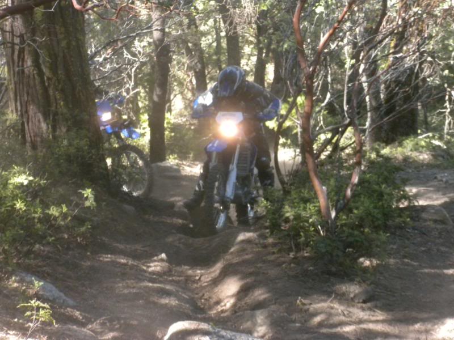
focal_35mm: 119
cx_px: 227
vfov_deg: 12.5
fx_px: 1561
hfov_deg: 16.6
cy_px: 170
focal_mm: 21
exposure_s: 1/166
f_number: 5.1
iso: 400
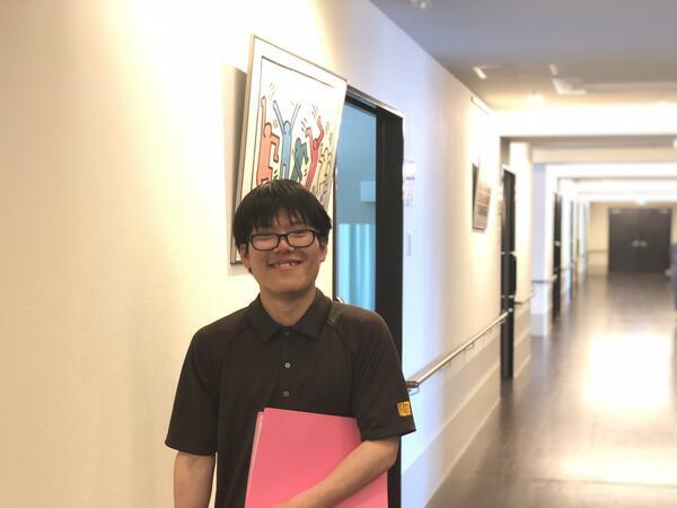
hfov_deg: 36.8
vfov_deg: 28.0
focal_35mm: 52
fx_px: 1017
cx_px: 338
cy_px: 254
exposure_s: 1/13
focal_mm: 6
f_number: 2.4
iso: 160
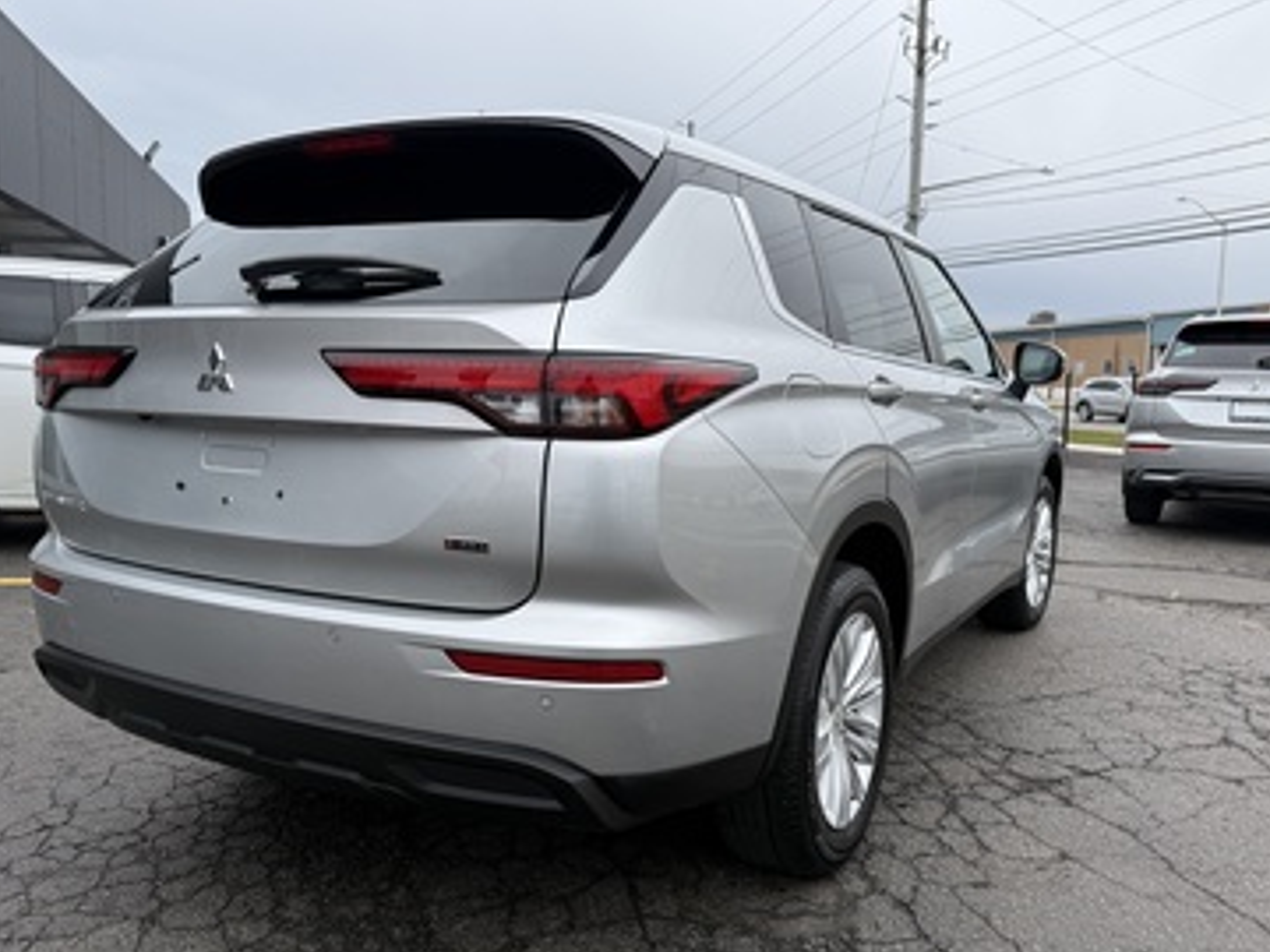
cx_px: 649
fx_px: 1027
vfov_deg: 49.7
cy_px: 513
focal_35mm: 28
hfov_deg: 63.4
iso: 80
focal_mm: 6.76
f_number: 1.78
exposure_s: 1/1139
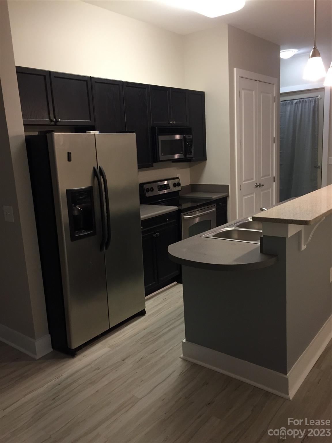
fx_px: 371
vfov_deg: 61.7
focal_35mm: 29
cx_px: 166
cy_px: 222
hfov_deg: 48.2
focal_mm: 4.15
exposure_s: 1/30
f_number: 2.2
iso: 125
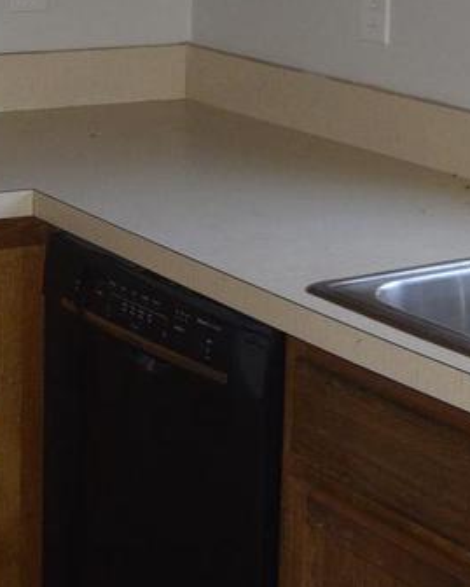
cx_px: 171
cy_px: 7
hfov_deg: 8.0
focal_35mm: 193
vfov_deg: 9.9
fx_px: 3354
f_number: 5.6
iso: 800
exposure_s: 1/125
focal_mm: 32
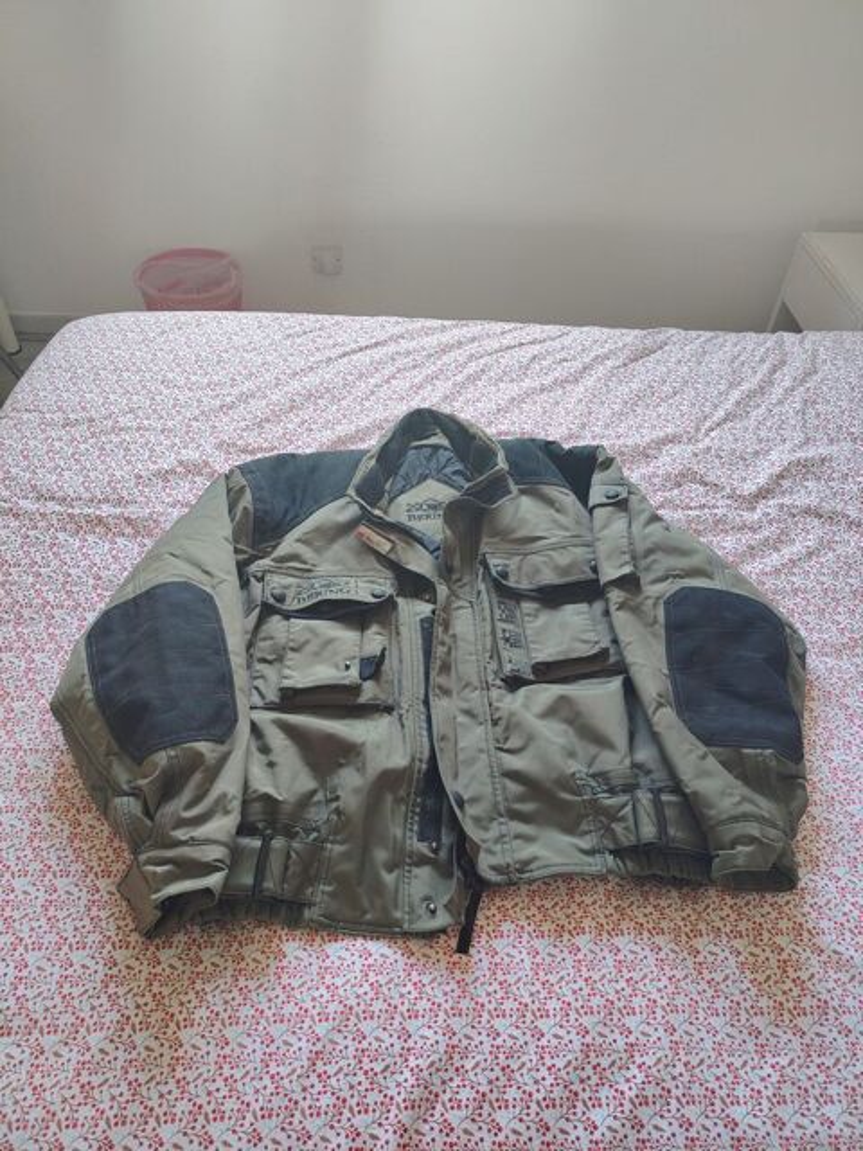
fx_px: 798
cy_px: 576
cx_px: 432
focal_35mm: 24
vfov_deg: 71.6
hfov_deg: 56.8
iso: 444
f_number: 1.75
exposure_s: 1/33.3
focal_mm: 5.25
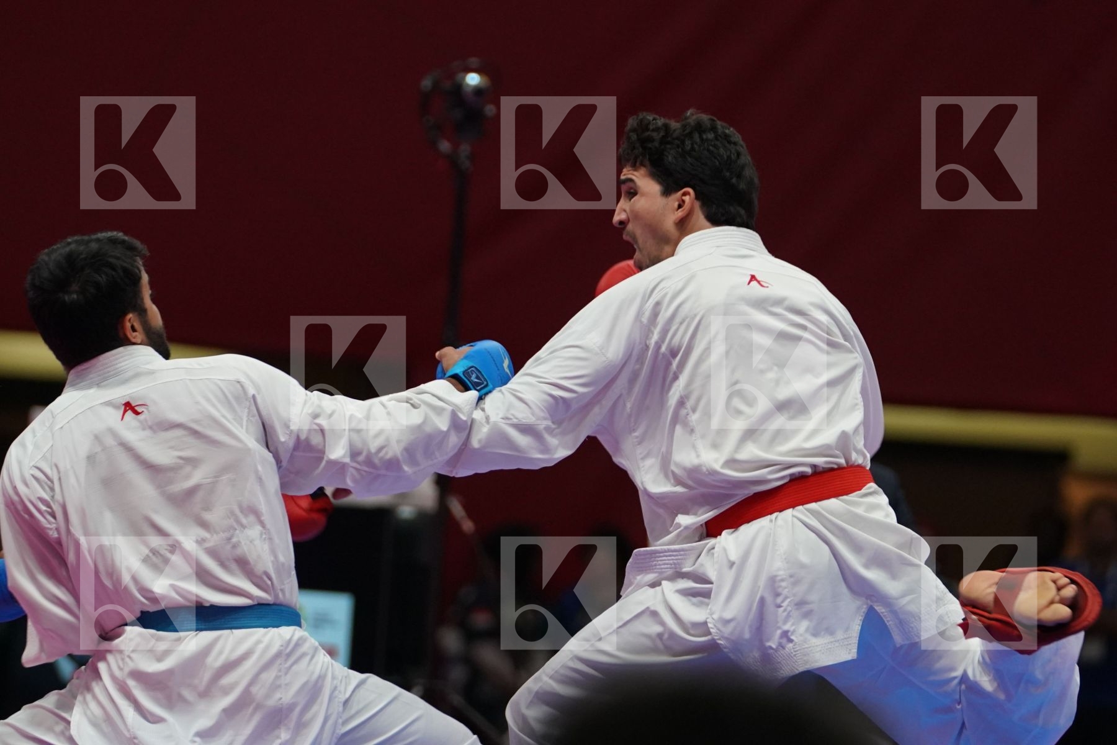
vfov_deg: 4.5
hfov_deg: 6.7
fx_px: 9494
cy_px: 372
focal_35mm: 306
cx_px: 558
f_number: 4
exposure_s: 1/1000
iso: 2500
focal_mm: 204
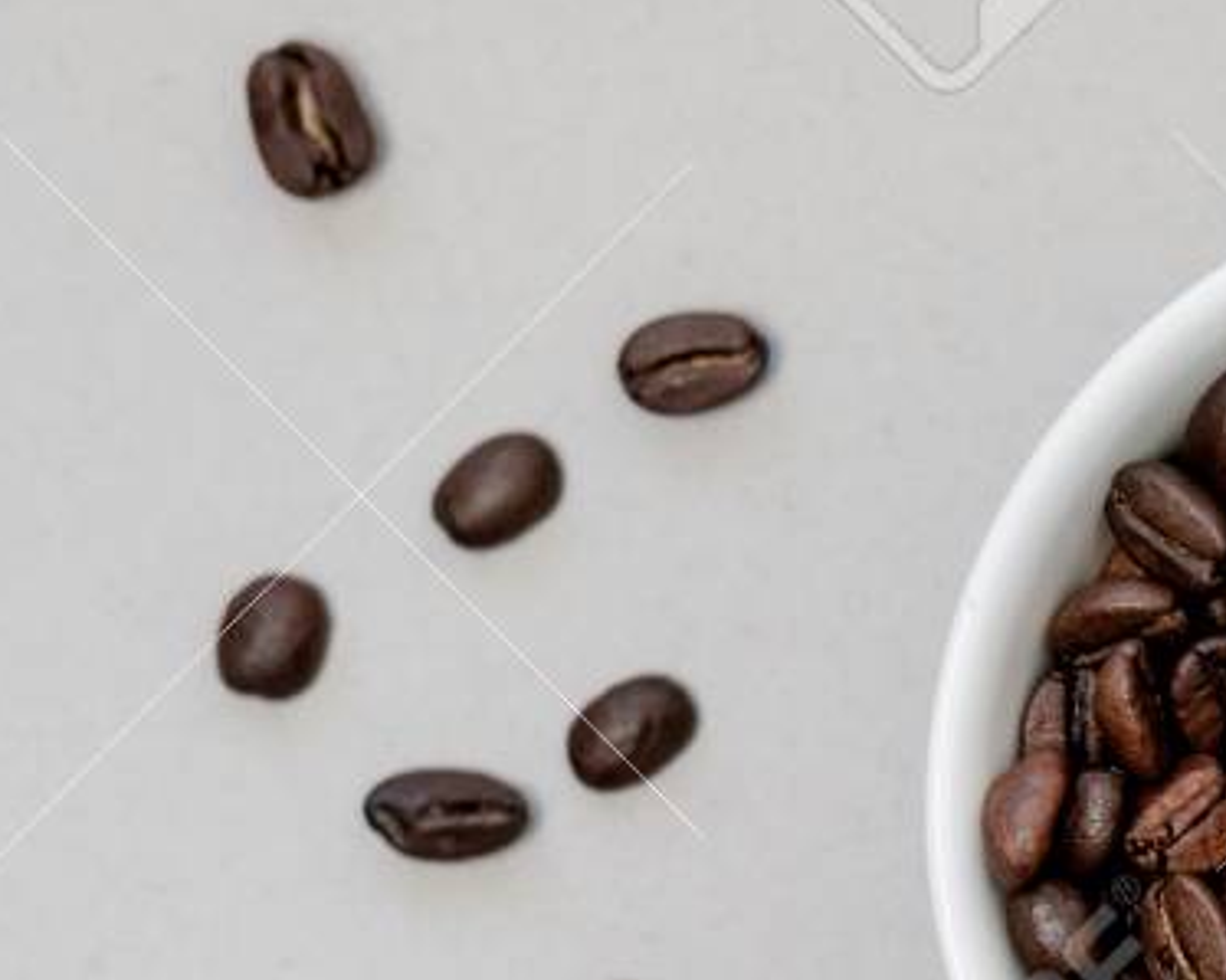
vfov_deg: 8.9
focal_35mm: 173
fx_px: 6276
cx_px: 1564
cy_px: 987
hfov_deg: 10.9
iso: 200
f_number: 4.5
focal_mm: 35
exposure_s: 1/100
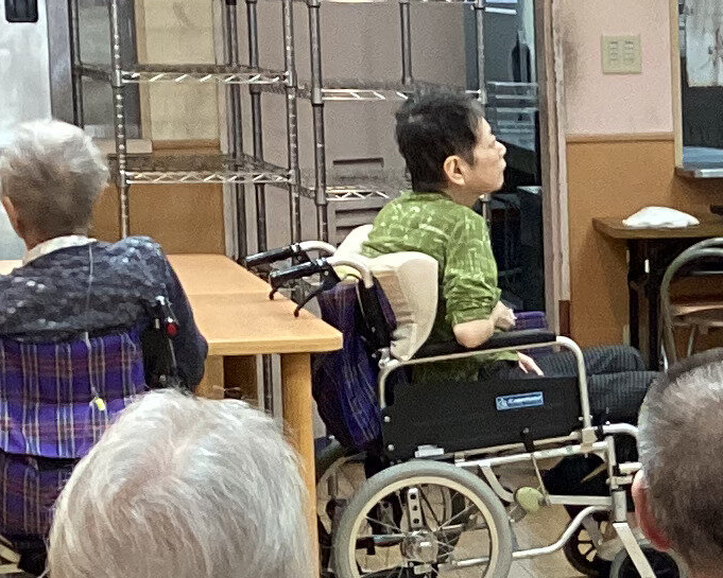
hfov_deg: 12.4
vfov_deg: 10.6
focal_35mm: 145
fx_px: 3103
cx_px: 1200
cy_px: 442
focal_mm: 3.3
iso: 200
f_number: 2.4
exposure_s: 1/60
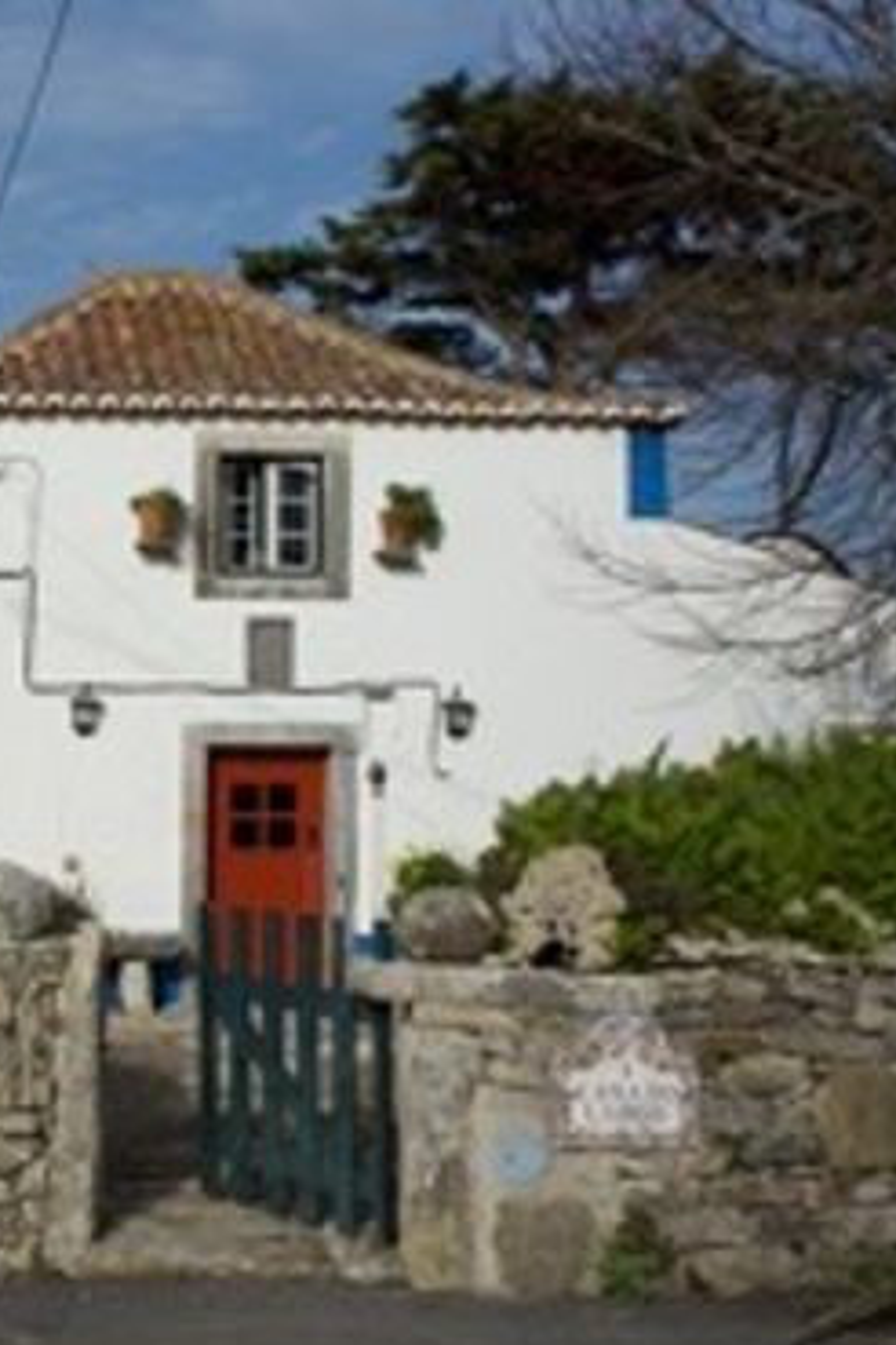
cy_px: 724
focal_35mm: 52
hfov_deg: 24.6
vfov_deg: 38.2
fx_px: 1941
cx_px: -40
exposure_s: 1/250
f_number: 11
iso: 100
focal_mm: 32
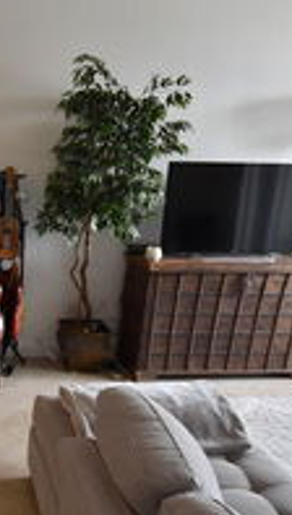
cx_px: -65
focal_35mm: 38
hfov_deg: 27.3
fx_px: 521
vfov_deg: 52.6
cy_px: 291
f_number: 4.5
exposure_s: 1/80
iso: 400
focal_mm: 10
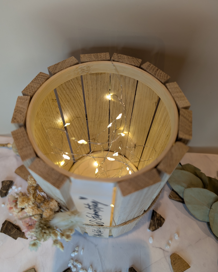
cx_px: 109
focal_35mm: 25
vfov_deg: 68.1
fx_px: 202
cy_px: 130
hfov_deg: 56.8
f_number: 1.68
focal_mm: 6.9
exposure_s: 1/24.8
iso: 19
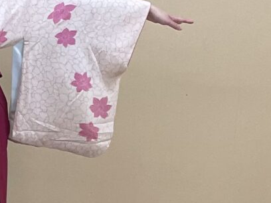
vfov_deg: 9.1
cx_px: -414
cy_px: 157
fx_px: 1276
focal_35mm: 163
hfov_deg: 10.2
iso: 80
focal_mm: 4.2
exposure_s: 1/100
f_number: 1.6
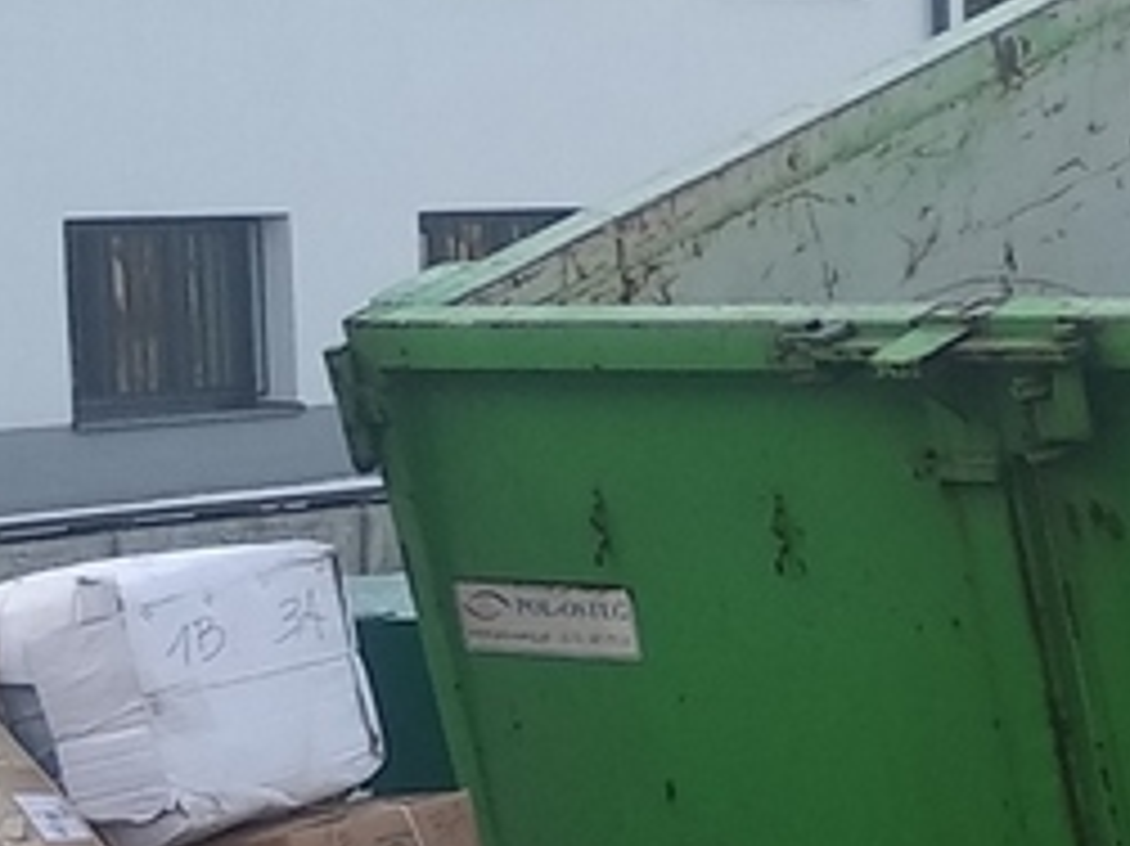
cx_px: 824
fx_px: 4862
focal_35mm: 149
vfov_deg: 9.9
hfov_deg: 13.2
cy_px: 626
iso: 125
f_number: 2.2
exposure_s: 1/196
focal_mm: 3.83
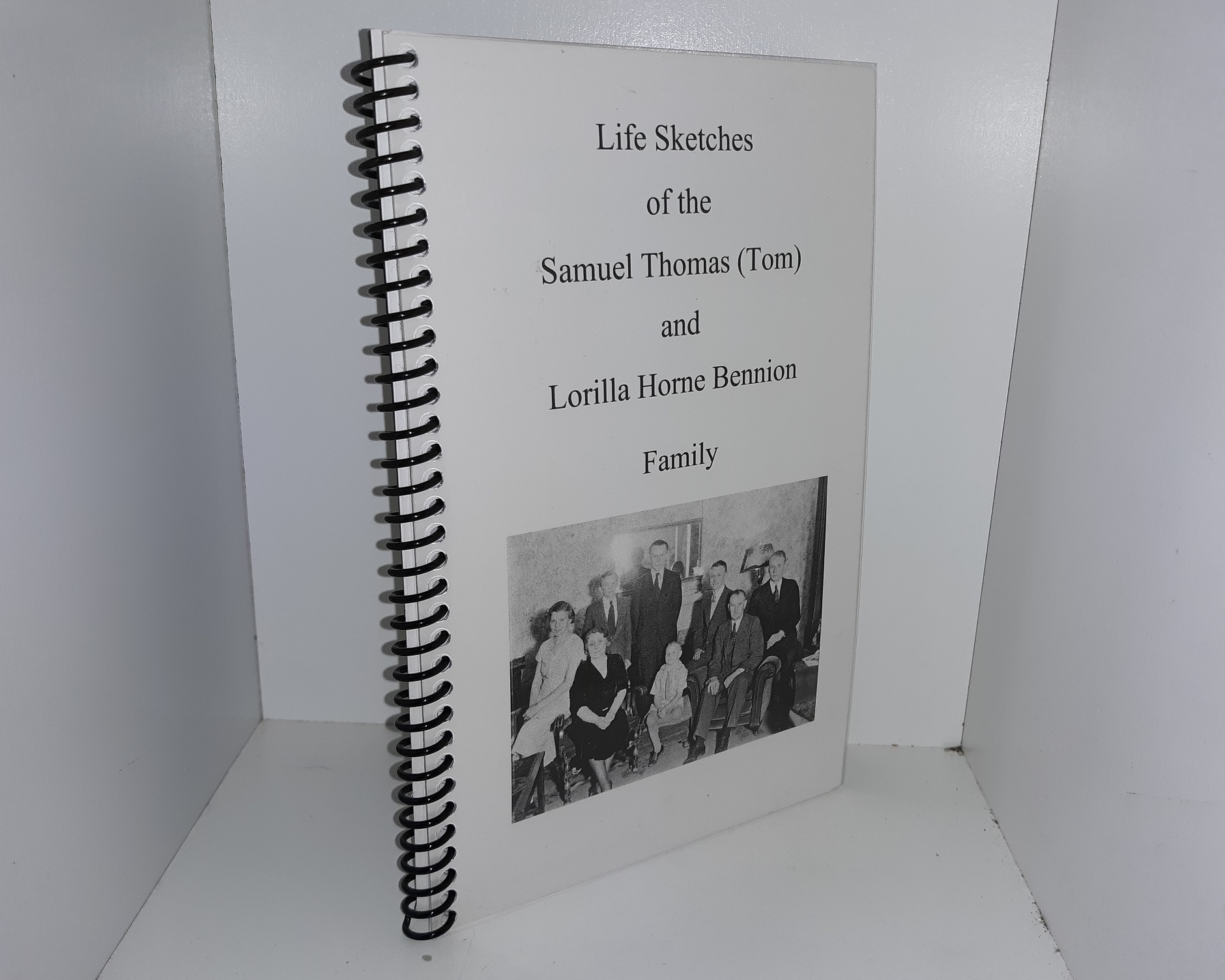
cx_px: 639
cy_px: 481
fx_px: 1088
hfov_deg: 58.7
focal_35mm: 30
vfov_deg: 48.5
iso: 40
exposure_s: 1/230
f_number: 1.7
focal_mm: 3.7
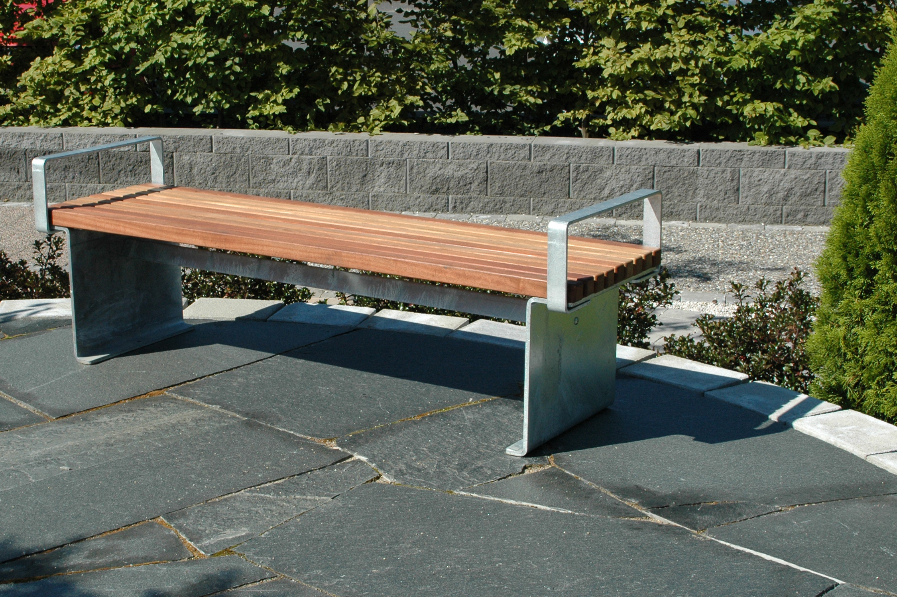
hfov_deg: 31.4
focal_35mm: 64
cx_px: 365
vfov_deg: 21.2
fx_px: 1593
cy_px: 287
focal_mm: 32
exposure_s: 1/500
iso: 400
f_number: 11
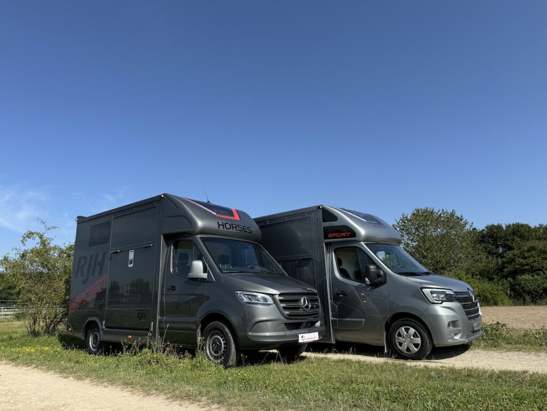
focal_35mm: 24
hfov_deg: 71.6
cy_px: 206
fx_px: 379
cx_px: 274
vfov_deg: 56.8
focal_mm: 6.76
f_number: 1.78
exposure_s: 1/4310
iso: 80
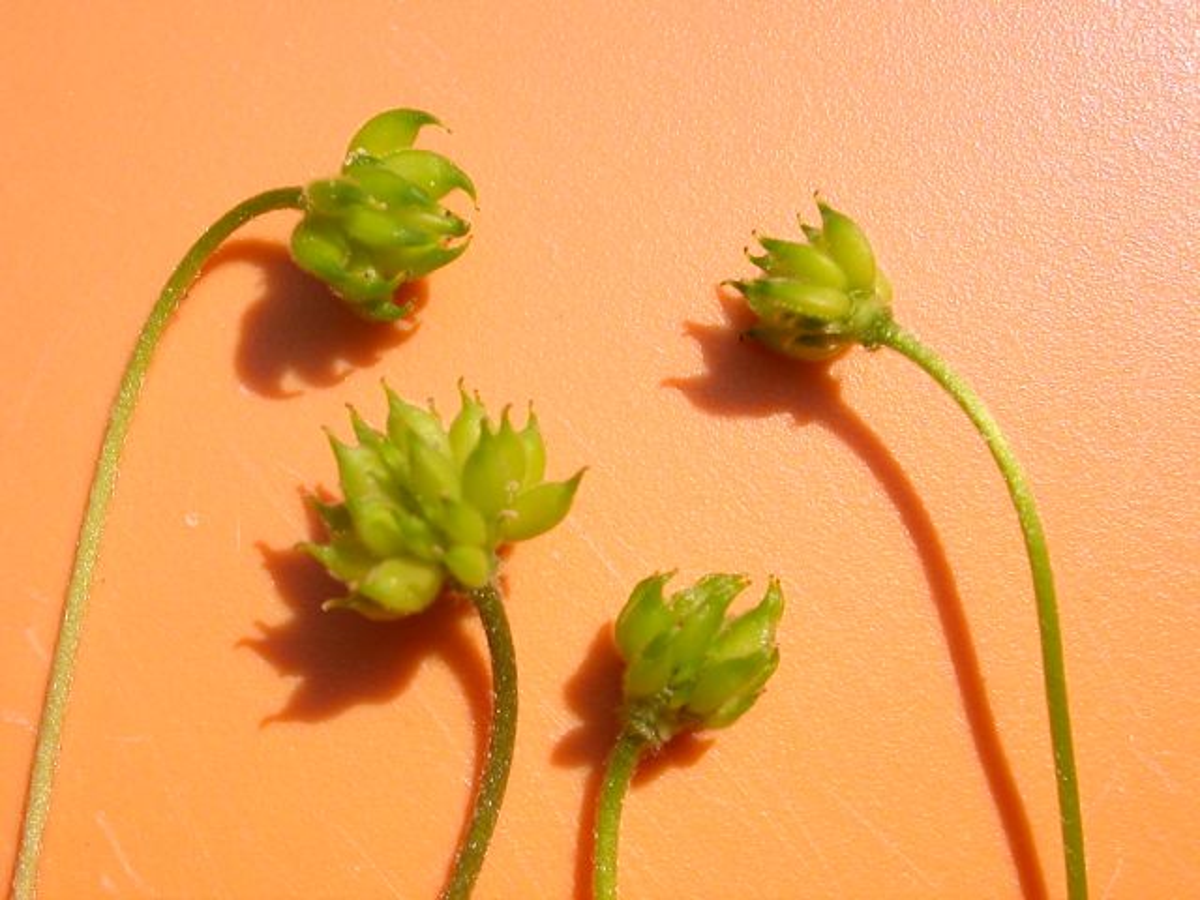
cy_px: 450
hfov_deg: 30.3
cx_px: 600
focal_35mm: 64
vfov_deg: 22.9
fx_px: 2219
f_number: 3.5
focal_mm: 9.7
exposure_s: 1/1406
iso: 100
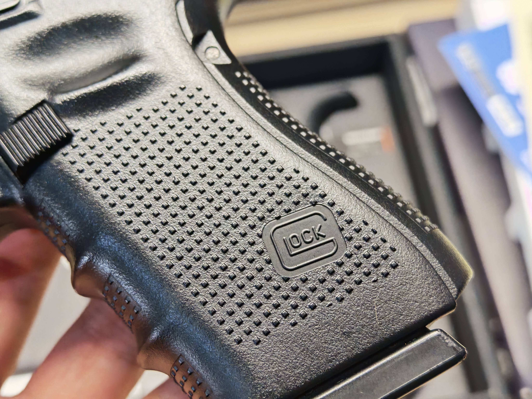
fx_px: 738
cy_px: 200
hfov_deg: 39.7
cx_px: 266
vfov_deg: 30.3
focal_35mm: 48
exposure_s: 1/100
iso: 200
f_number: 2
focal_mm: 6.83
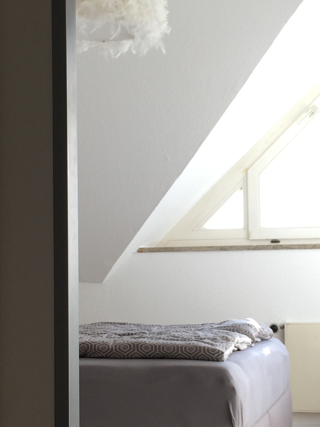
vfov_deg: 24.4
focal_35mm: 80
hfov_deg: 18.4
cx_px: 152
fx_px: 986
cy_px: 255
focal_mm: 4.15
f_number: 2.2
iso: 32
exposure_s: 1/100
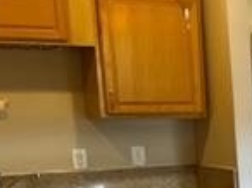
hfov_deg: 14.0
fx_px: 829
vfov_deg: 12.7
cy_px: 216
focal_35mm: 114
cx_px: 537
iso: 100
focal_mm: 5.1
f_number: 1.6
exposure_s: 1/120
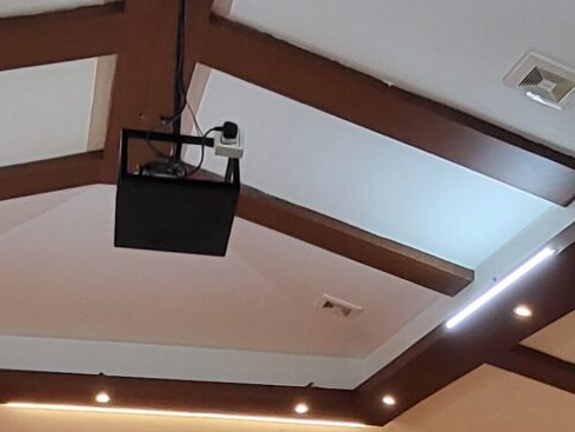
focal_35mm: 68
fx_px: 1130
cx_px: 305
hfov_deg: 28.5
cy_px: 466
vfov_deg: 20.7
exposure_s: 1/50
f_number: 2.2
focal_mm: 1.74
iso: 200
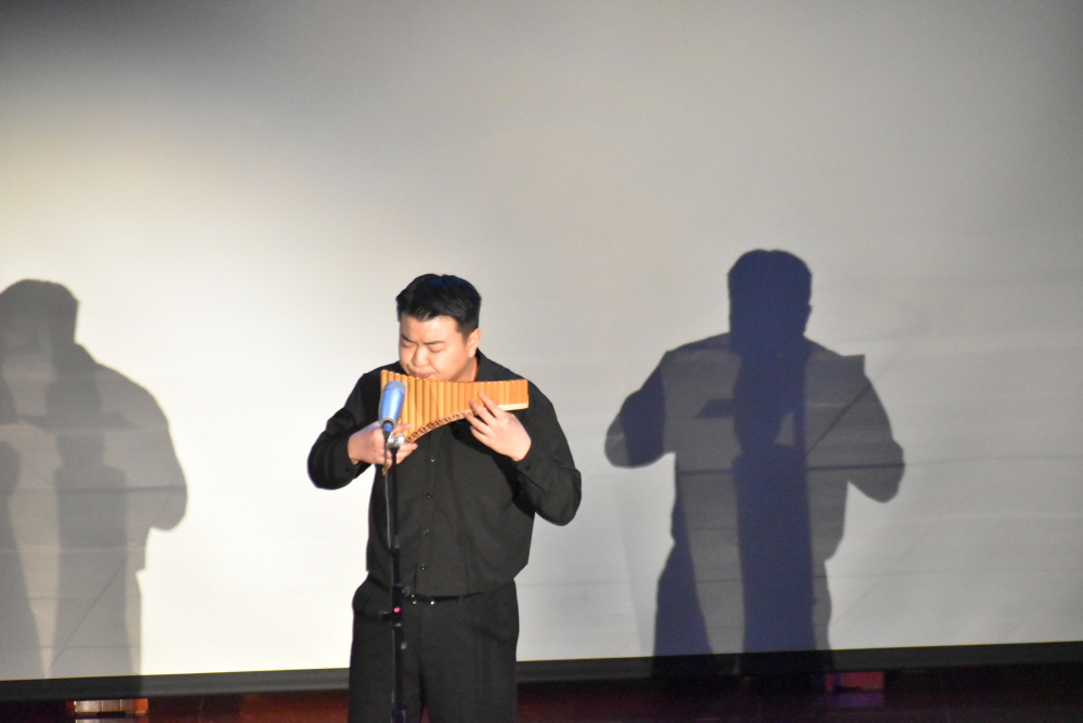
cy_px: 362
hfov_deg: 7.8
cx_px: 542
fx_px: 7901
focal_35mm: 262
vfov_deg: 5.2
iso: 10000
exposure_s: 1/125
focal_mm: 175
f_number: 5
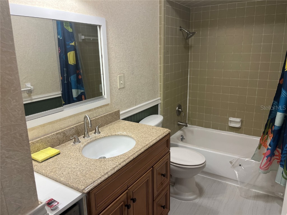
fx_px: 216
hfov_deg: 67.3
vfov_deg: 53.1
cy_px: 108
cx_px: 144
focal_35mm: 26
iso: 125
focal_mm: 5.1
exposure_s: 1/120
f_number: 1.6
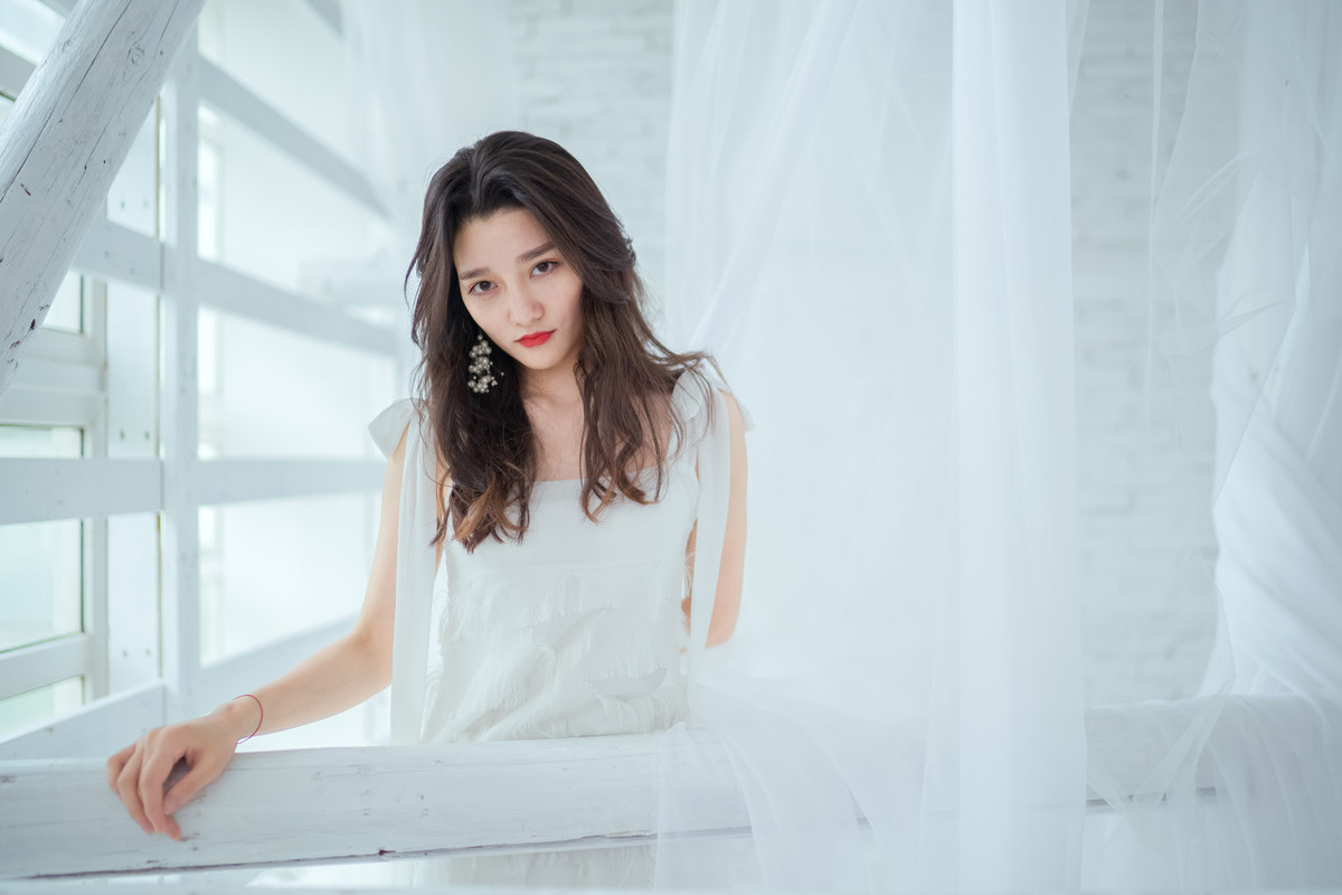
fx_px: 1305
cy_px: 448
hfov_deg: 54.4
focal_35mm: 35
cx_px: 671
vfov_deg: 37.9
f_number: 1.4
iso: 100
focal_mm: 35
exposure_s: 1/640
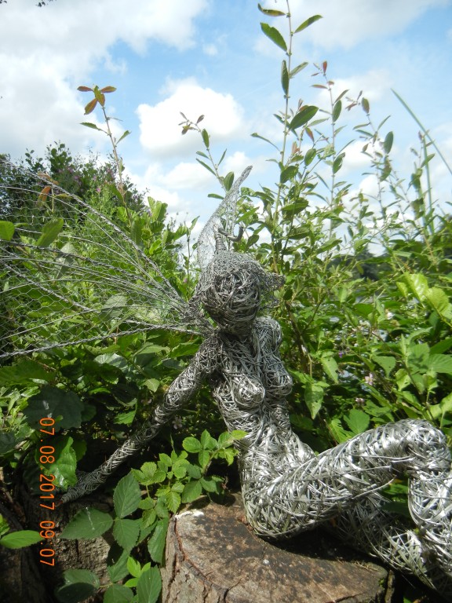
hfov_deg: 46.8
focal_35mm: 30
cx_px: 226
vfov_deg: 60.0
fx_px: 522
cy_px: 302
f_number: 7
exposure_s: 1/263
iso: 160
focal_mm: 5.4
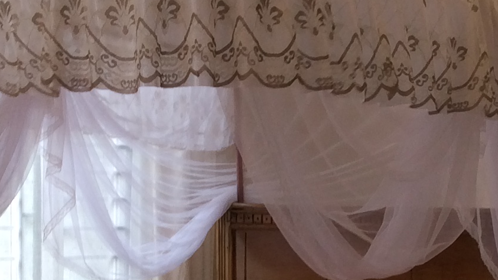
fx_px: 1413
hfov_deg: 19.9
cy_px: 349
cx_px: 324
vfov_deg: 11.1
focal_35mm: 107
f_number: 2.4
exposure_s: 1/25
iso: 32
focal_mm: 3.3
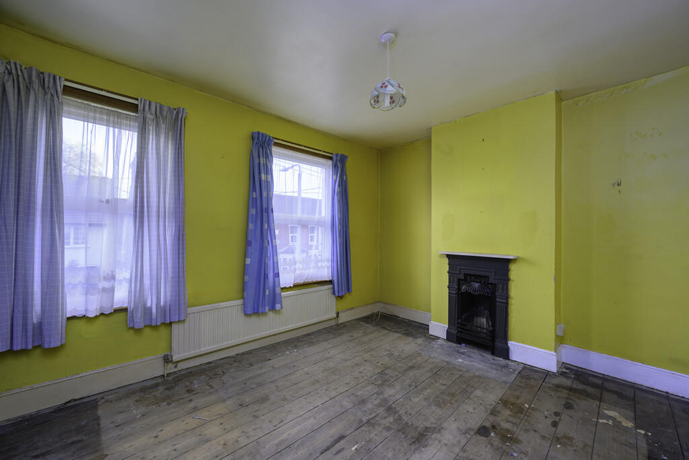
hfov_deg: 104.2
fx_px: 268
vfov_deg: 81.2
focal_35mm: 14
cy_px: 230
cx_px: 344
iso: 320
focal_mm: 14
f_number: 8
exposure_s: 1/60
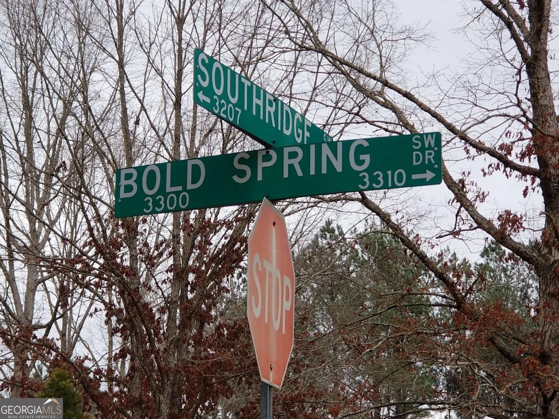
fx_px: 840
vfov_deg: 28.0
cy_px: 210
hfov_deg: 36.8
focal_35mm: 52
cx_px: 280
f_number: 2.4
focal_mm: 6
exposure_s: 1/202
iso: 25
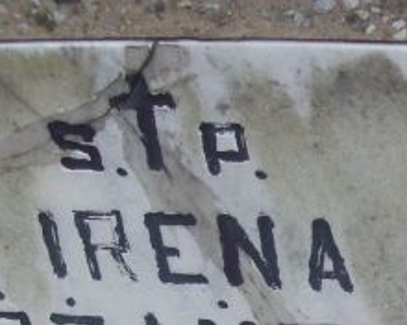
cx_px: 372
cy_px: 369
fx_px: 1229
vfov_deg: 14.7
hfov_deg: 18.5
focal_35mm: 102
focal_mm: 6
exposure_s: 1/120
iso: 80
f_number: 2.7
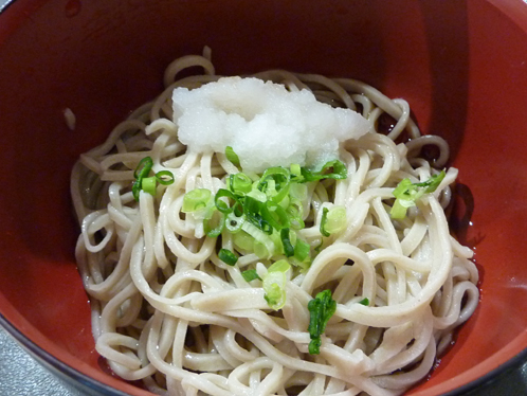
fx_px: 548
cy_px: 198
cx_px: 264
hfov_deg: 51.3
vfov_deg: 39.7
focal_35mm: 36
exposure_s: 1/15
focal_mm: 4.1
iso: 400
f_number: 3.3
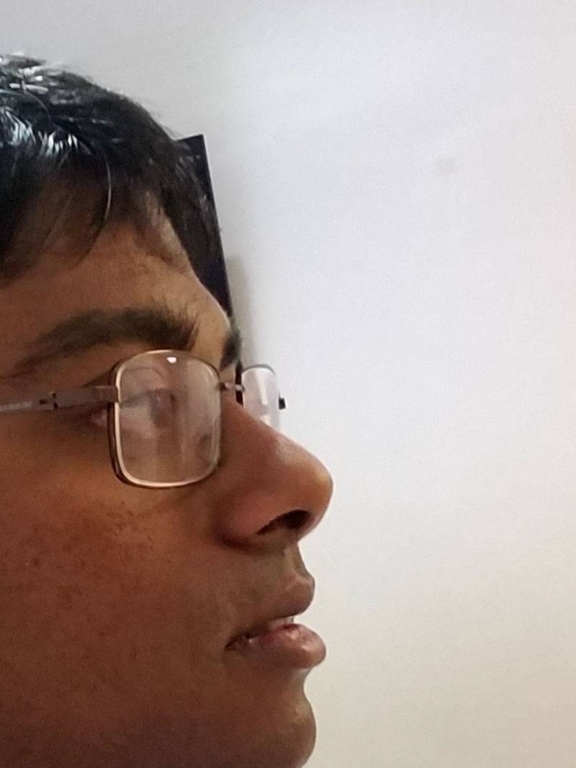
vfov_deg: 37.1
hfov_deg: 27.5
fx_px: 1132
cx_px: 55
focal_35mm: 51
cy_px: 512
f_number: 1.7
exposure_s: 1/15
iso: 250
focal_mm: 2.1
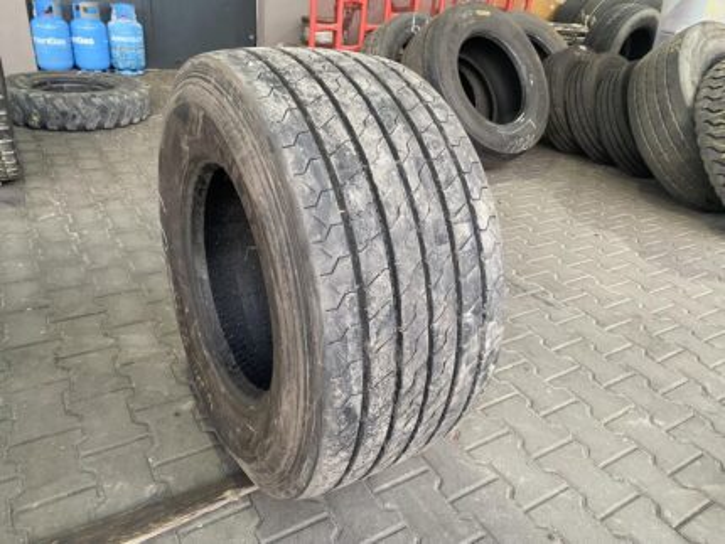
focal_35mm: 26
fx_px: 545
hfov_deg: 67.3
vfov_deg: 53.1
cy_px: 272
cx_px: 362
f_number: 1.8
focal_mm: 4.25
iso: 125
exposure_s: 1/50
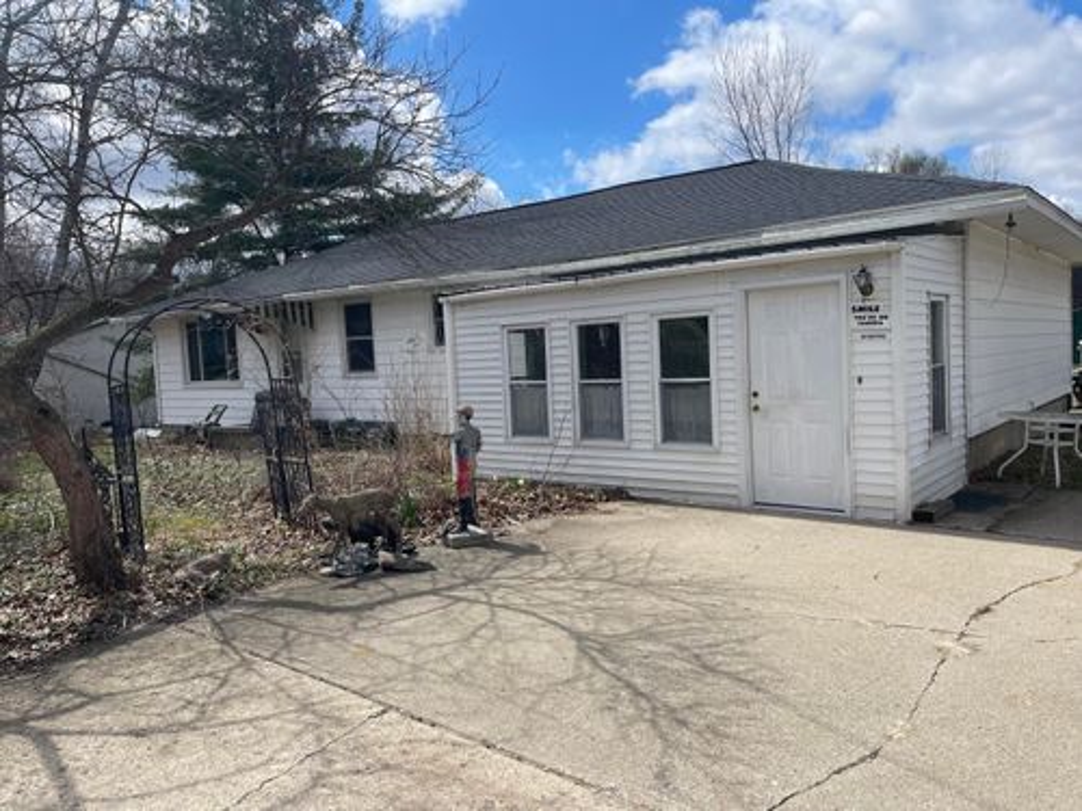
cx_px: 541
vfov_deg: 54.9
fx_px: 781
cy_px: 406
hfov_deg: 69.4
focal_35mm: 25
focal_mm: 5.1
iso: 32
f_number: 1.6
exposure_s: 1/3788
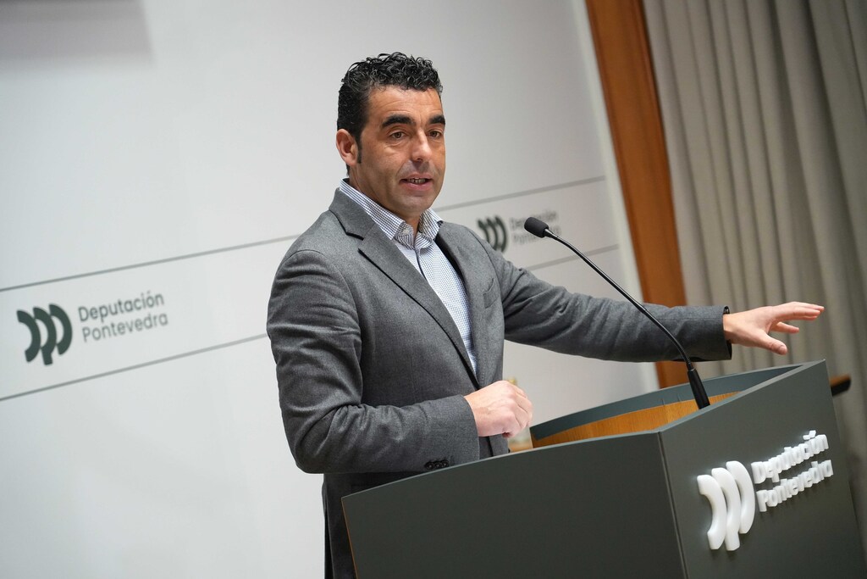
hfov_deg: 24.8
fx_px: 1975
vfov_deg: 16.7
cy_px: 290
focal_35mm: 82
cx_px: 434
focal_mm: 82
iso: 5000
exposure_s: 1/640
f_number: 4
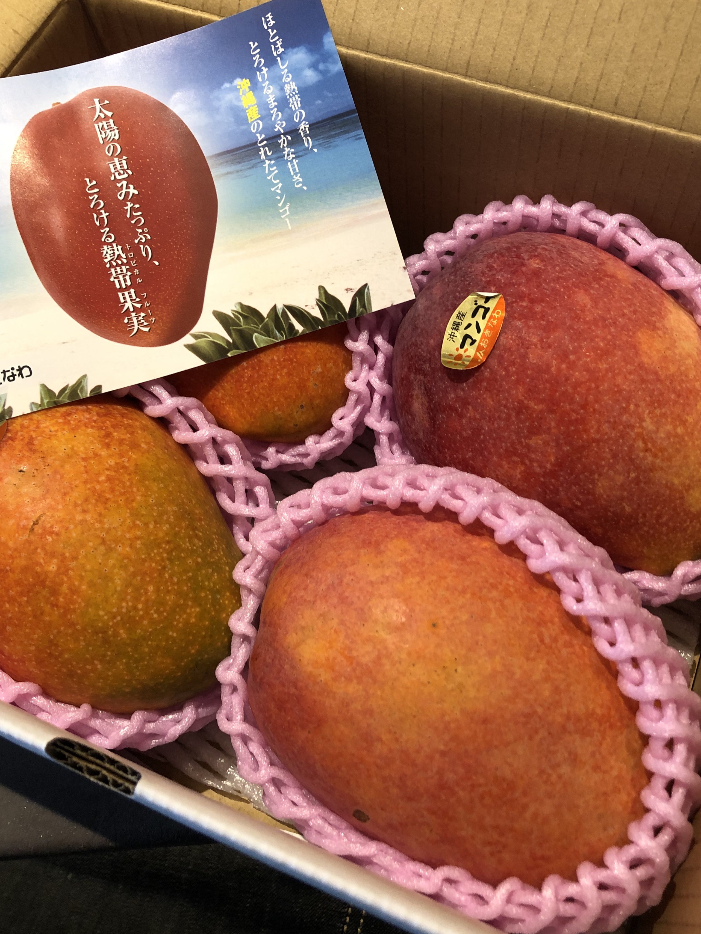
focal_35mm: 33
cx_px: 366
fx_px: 891
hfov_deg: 42.9
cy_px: 423
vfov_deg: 55.3
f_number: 1.8
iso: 40
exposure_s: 1/20
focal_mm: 3.99
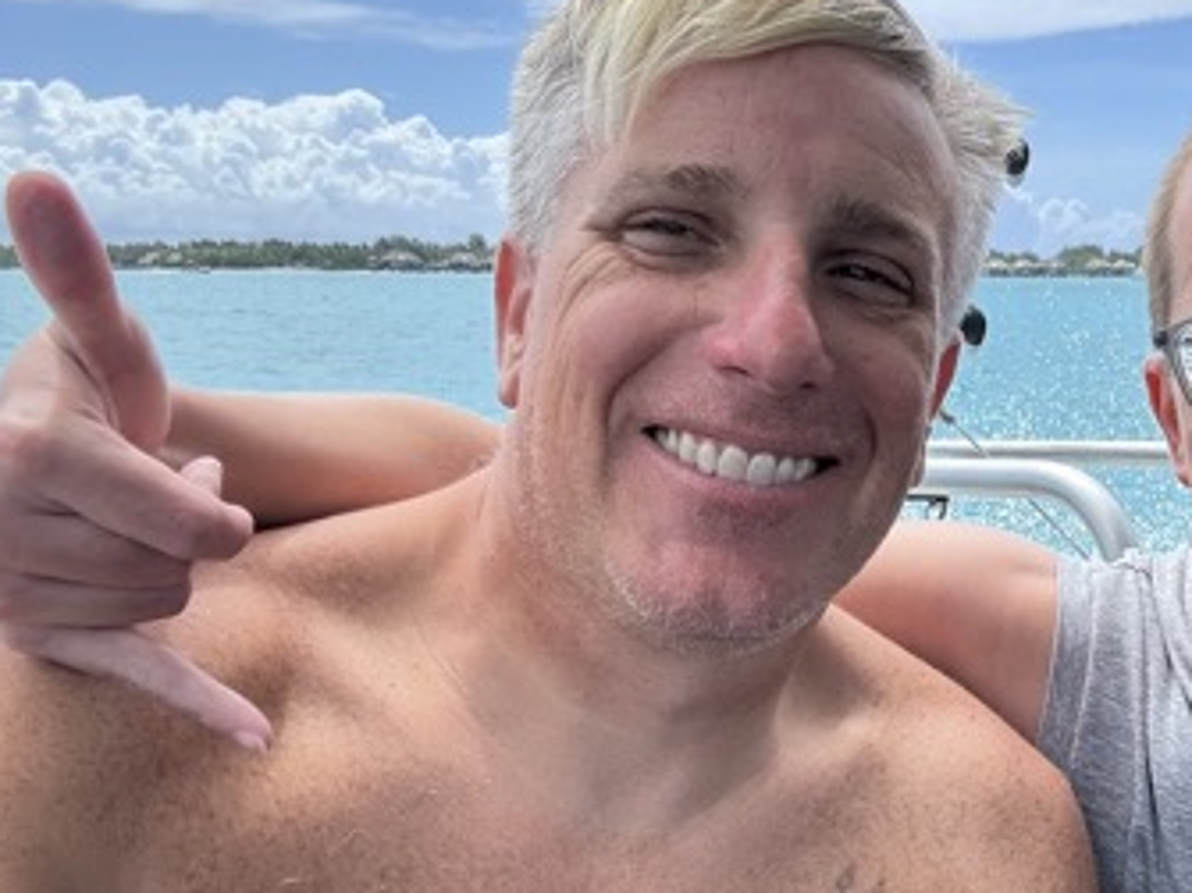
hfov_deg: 40.9
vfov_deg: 32.7
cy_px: 573
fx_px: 1515
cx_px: 979
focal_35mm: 44
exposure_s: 1/750
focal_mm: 2.69
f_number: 1.9
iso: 25
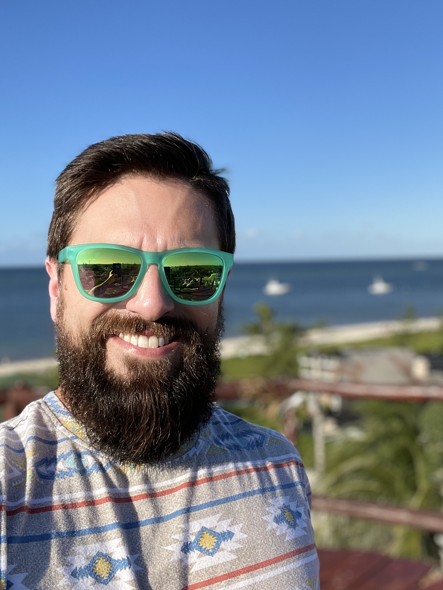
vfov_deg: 51.3
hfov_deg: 39.6
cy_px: 266
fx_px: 614
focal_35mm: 36
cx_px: 205
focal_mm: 2.71
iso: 25
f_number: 2.2
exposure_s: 1/885
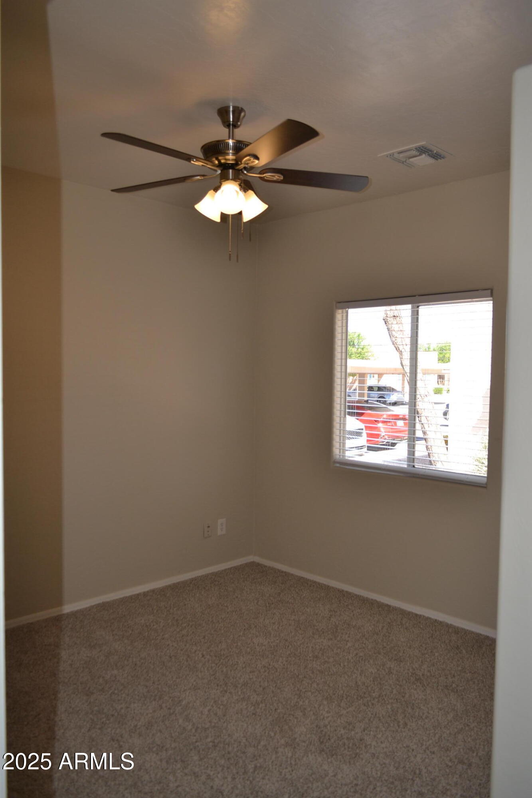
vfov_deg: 67.4
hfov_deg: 47.9
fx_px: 599
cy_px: 399
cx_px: 266
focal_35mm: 27
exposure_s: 1/125
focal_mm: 18
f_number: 4
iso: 160
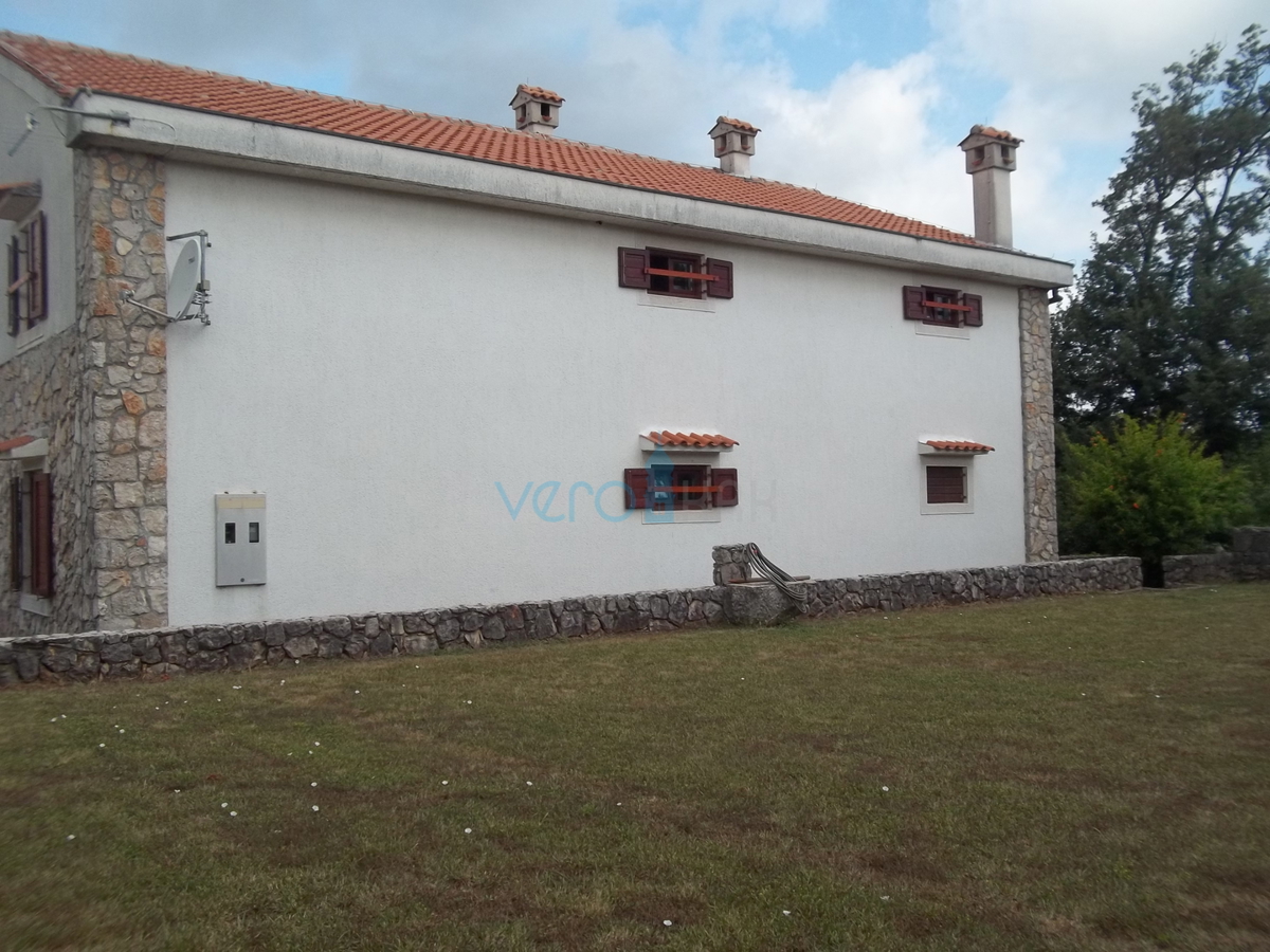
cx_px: 635
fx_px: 1174
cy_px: 476
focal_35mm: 32
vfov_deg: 44.2
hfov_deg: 56.8
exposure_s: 1/100
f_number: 8.8
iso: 64
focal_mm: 5.7
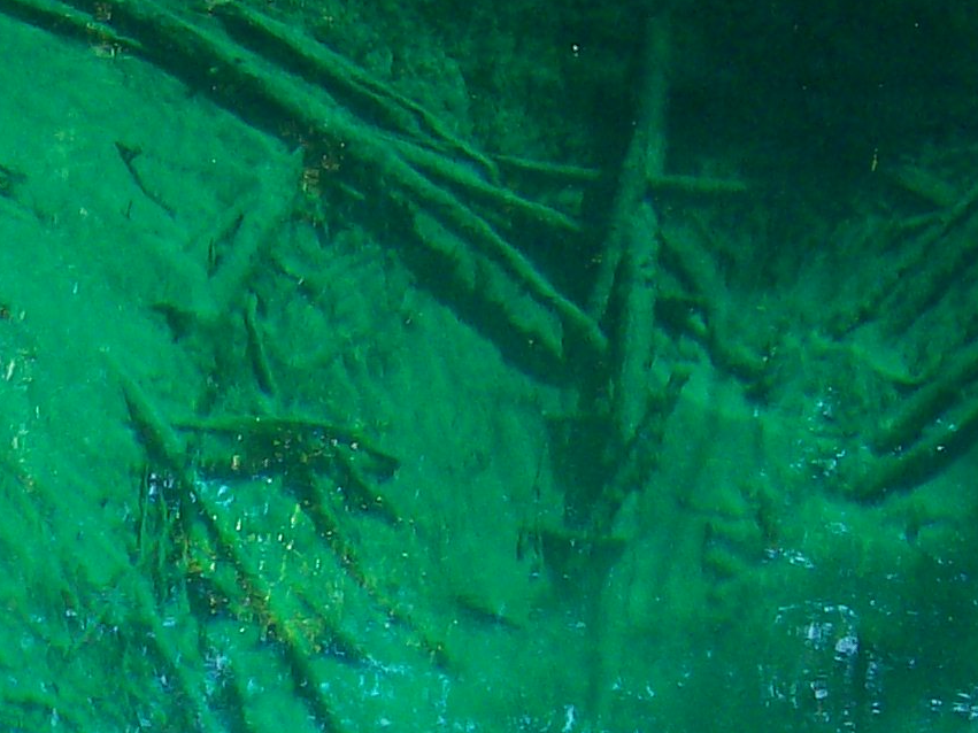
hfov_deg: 14.8
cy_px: 577
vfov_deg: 11.4
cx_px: -133
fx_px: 3672
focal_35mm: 130
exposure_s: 1/650
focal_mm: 6
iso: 140
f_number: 2.7
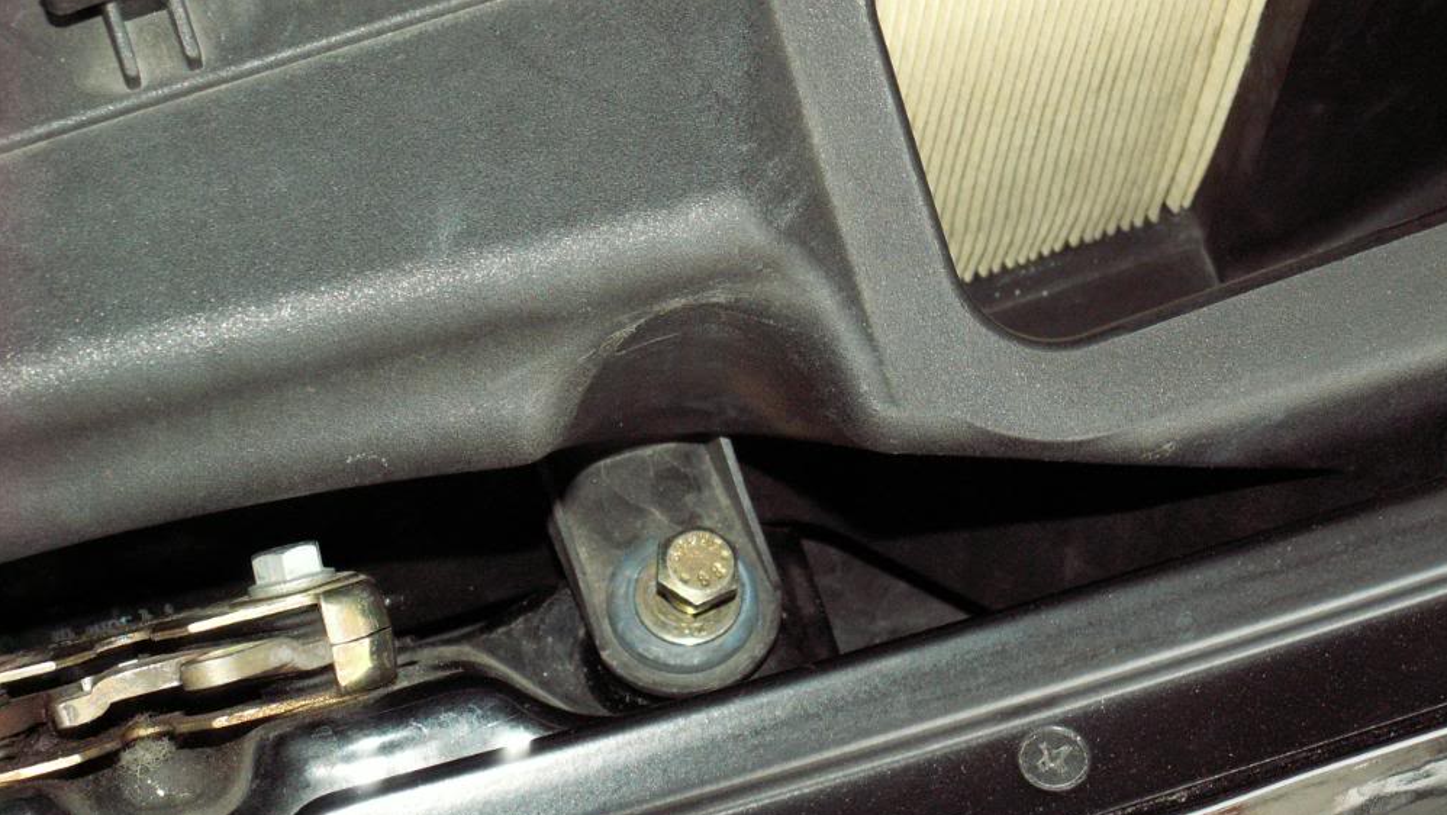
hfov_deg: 24.7
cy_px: 455
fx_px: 3301
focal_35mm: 86
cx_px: 729
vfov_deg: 14.1
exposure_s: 1/80
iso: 160
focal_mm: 13
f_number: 3.2
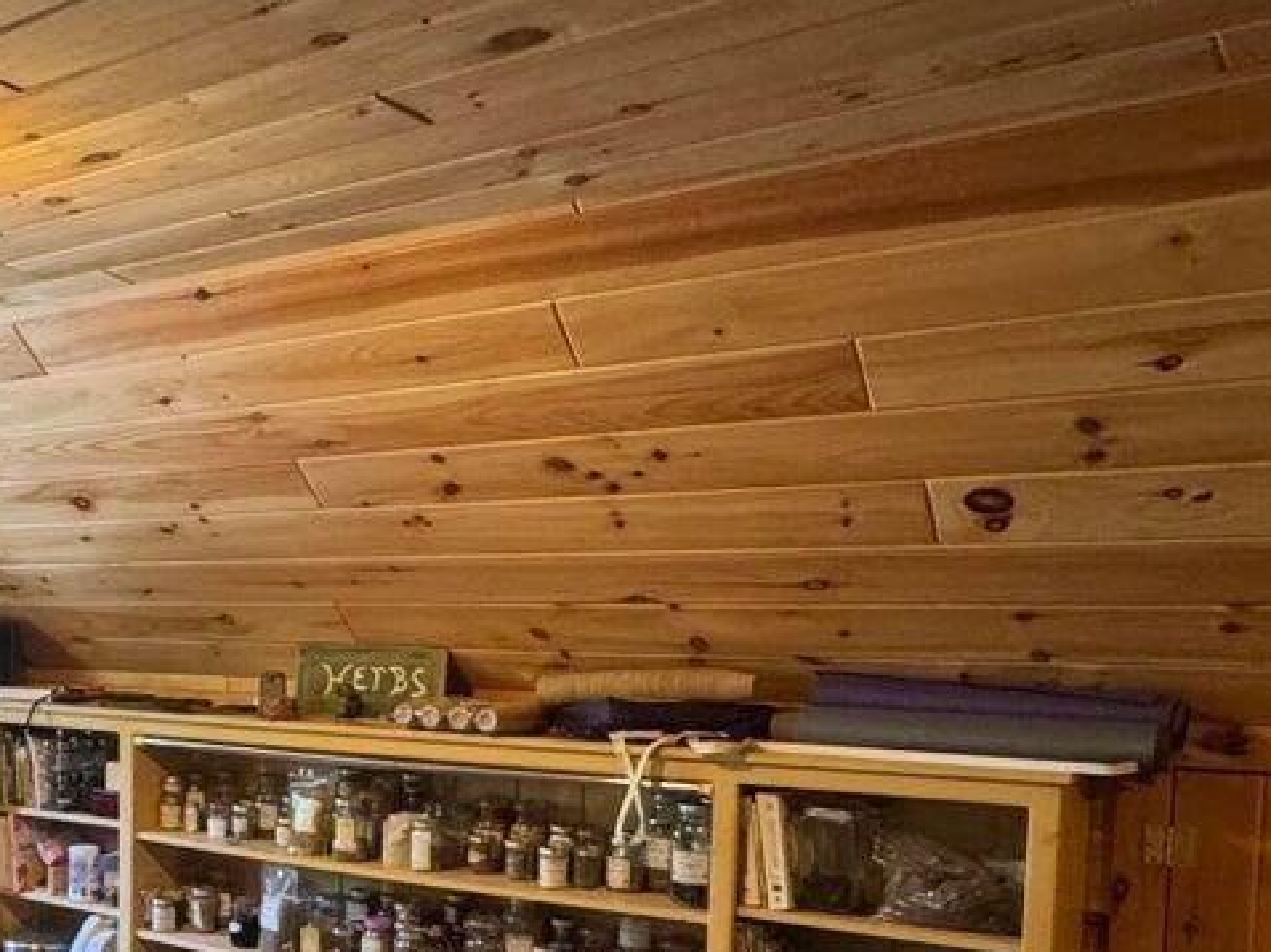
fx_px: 1468
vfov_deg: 35.1
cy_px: 715
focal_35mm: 40
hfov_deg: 41.2
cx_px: 17
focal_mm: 2.22
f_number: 2.2
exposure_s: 1/60
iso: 320
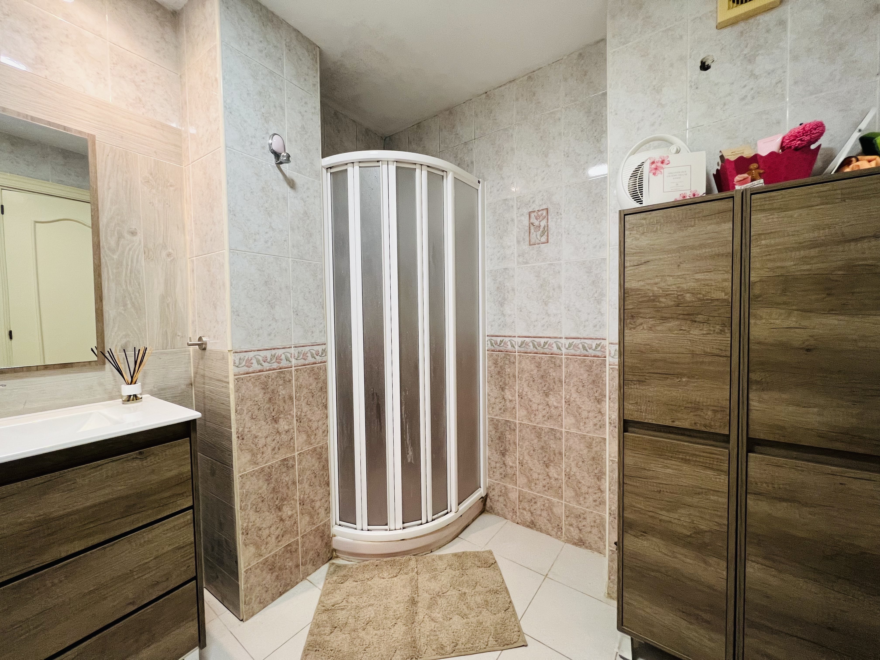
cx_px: 440
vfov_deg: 89.9
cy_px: 330
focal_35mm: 13
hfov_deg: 106.2
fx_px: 330
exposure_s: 1/50
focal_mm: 1.57
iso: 125
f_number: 1.8
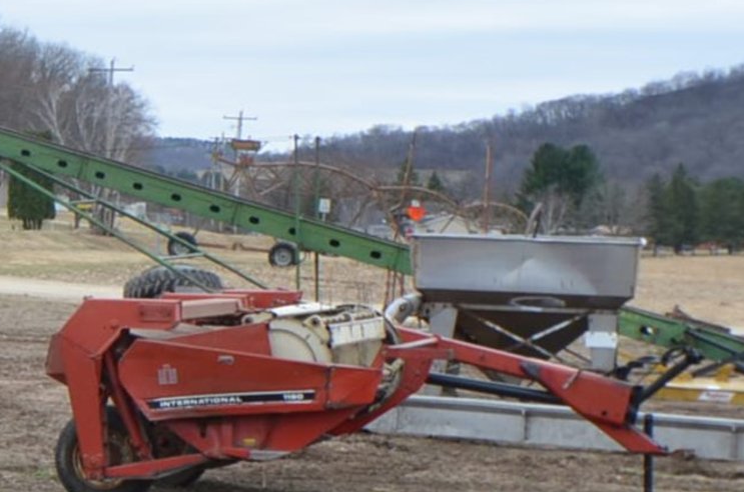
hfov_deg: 23.1
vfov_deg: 16.2
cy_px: 404
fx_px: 1712
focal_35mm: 83
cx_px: -71
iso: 200
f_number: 6.3
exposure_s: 1/100
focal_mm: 24
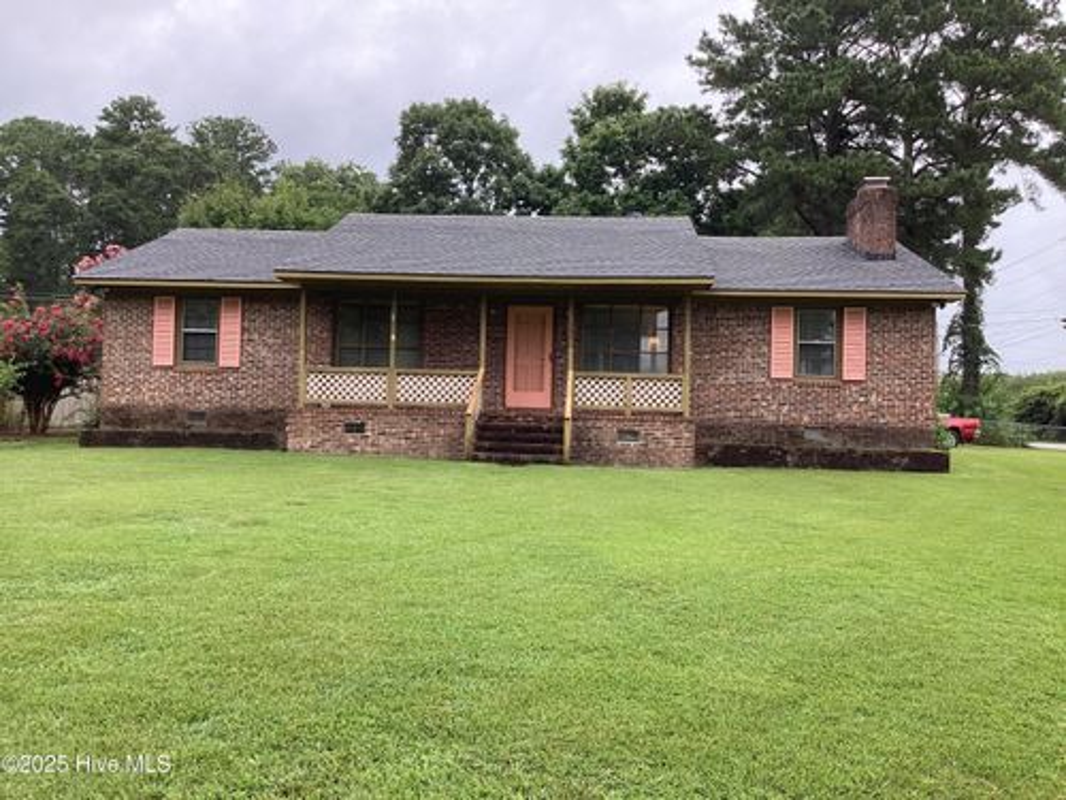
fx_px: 955
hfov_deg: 58.4
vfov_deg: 45.4
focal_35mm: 31
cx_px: 533
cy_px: 400
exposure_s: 1/132
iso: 25
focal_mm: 3.3
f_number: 2.4
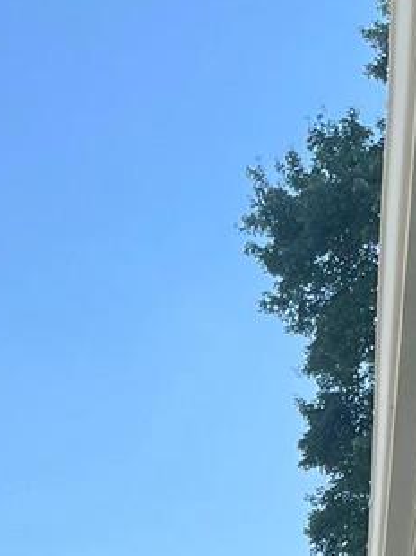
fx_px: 2070
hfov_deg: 11.1
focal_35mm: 129
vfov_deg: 13.0
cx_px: 583
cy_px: 1169
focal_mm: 5.1
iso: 50
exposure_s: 1/1266
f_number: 1.6
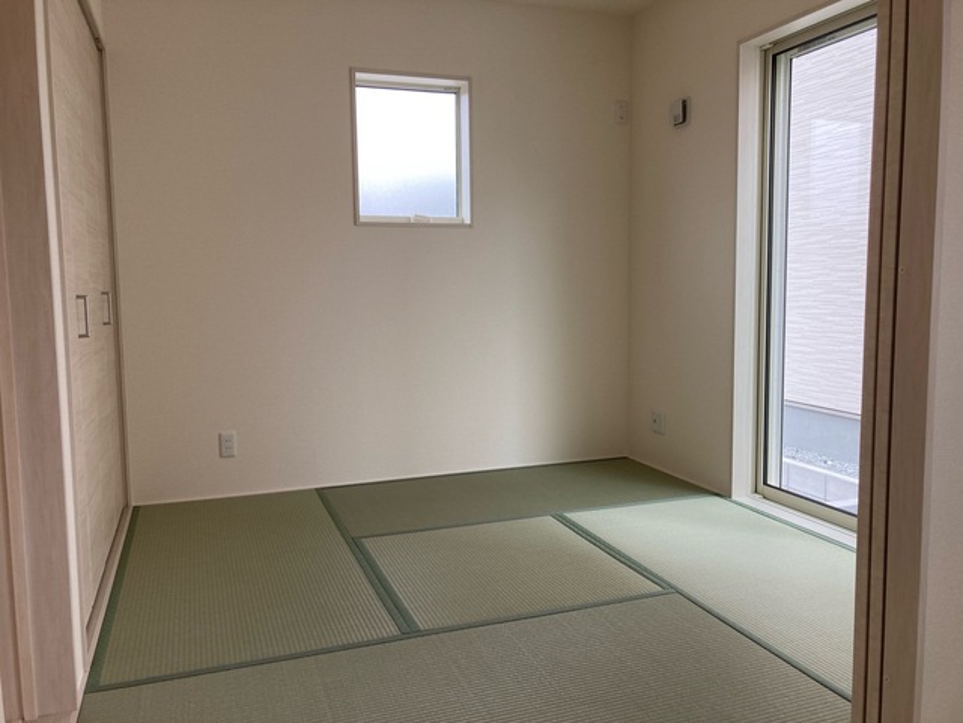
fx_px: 779
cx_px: 482
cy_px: 362
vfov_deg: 49.7
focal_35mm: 28
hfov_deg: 63.4
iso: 32
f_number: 1.8
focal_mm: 3.99
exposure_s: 1/121
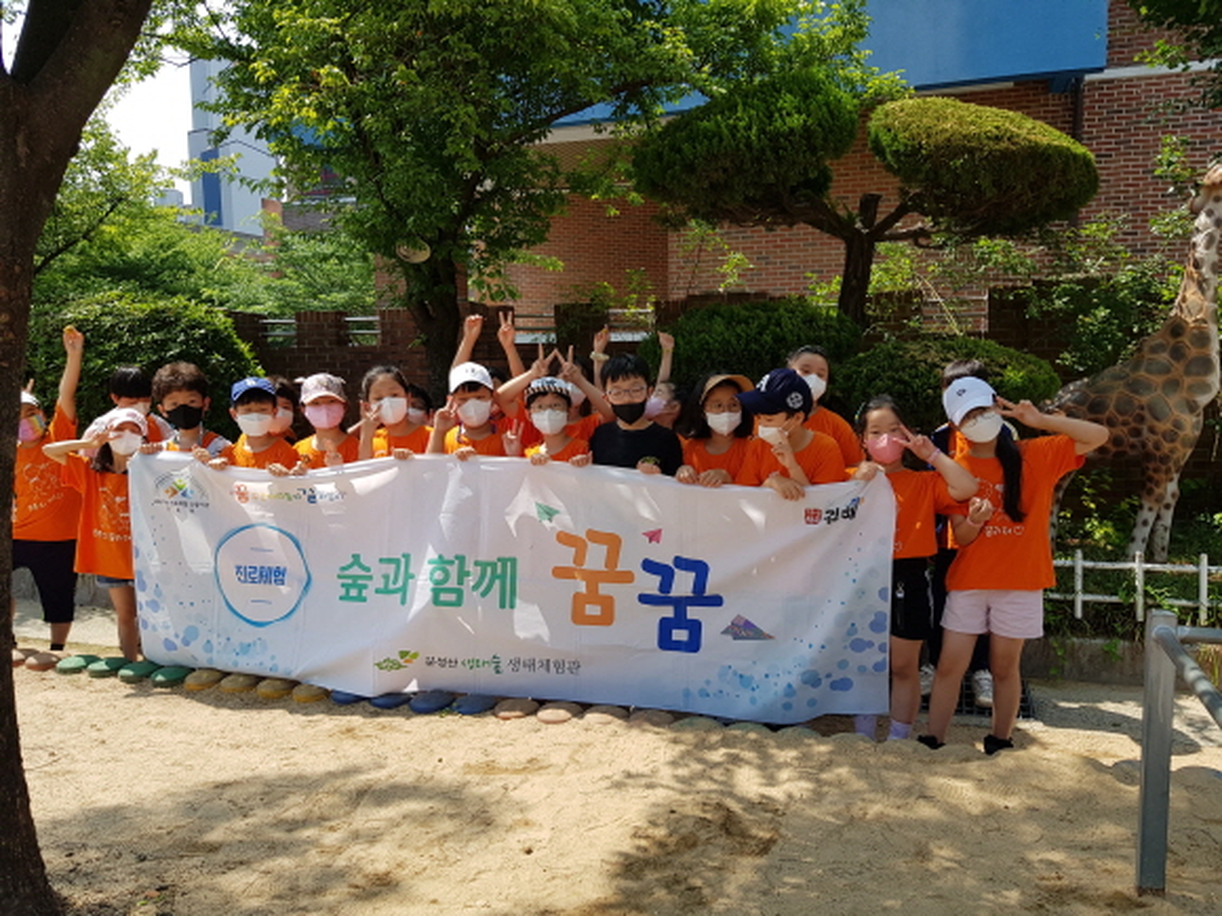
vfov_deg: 53.1
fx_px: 918
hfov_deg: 67.3
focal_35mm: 26
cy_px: 458
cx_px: 611
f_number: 1.7
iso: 40
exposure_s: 1/1224
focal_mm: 4.3
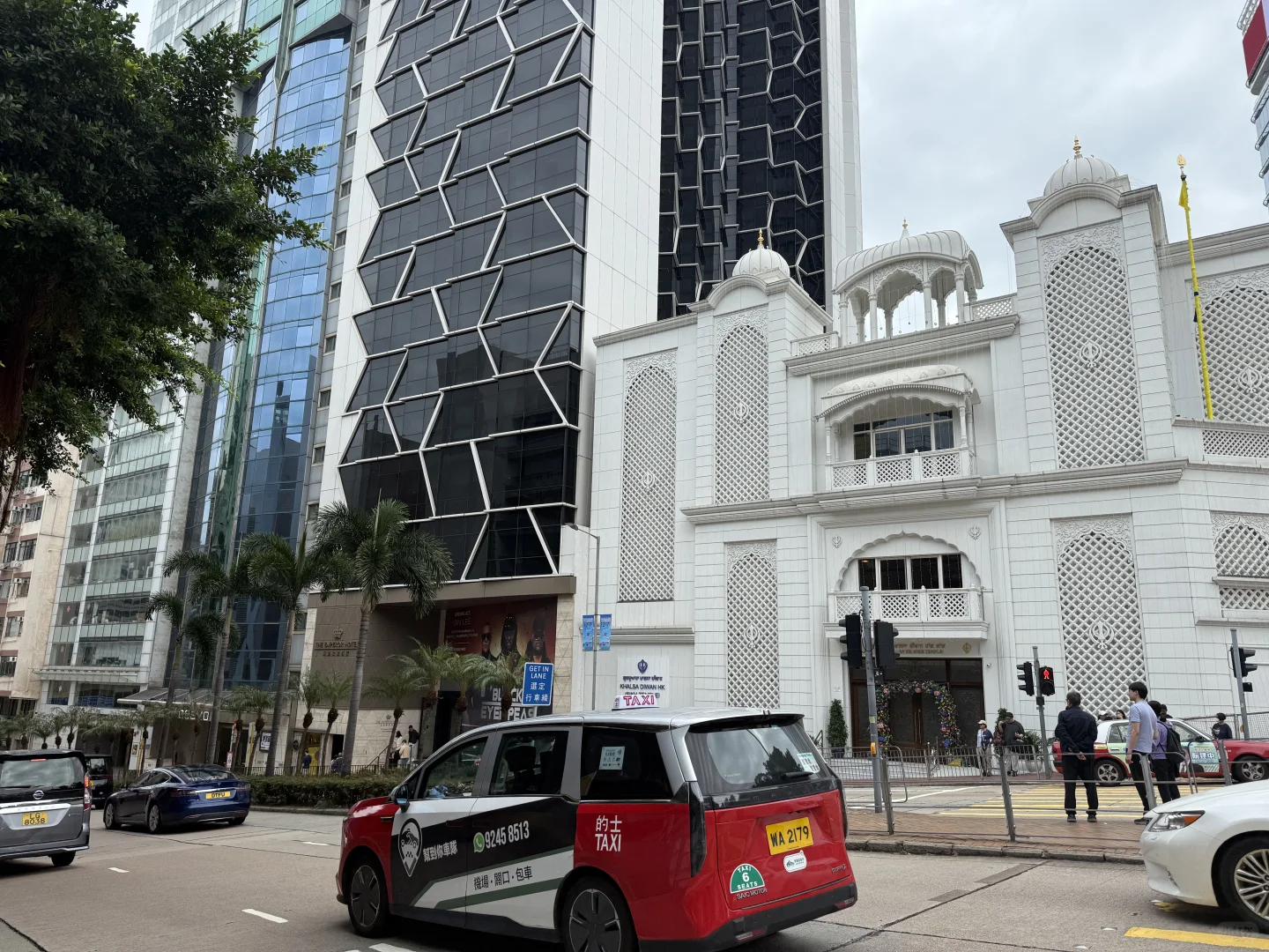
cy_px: 476
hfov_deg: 71.6
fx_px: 880
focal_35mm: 24
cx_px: 634
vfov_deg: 56.8
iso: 80
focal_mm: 6.76
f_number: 1.78
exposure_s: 1/2525
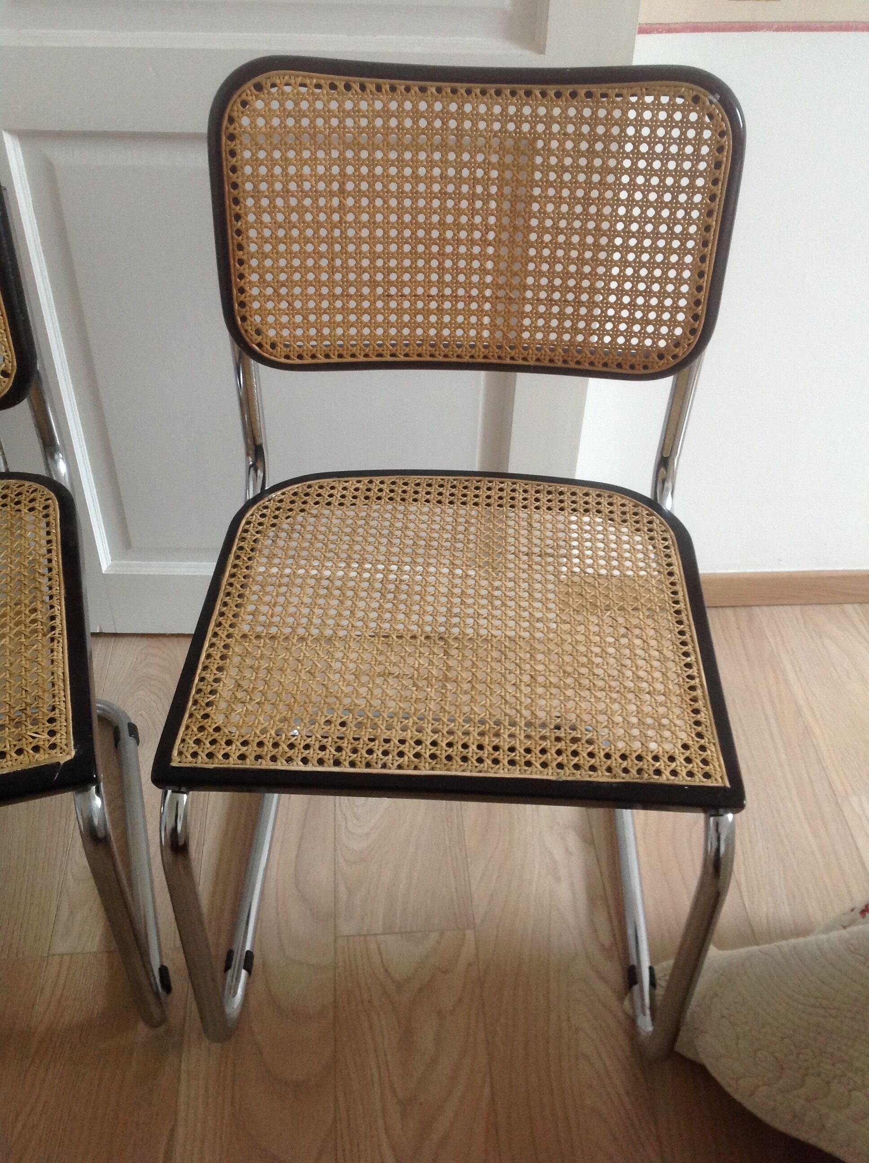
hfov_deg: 40.6
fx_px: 1175
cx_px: 434
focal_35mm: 35
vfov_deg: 52.7
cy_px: 582
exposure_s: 1/15
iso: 200
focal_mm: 4.28
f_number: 2.4
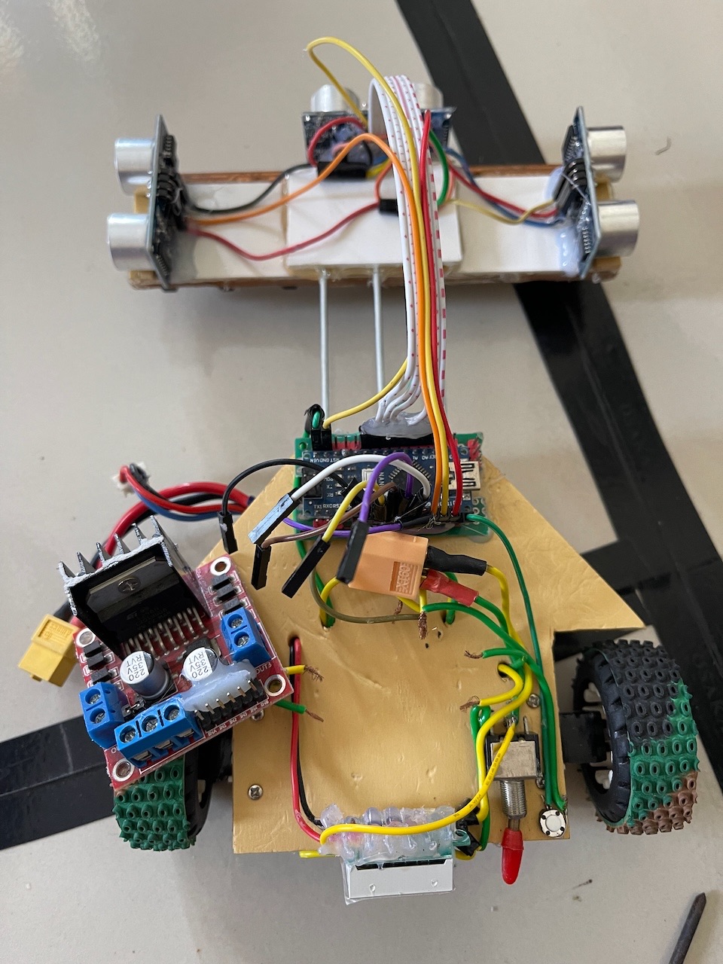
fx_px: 724
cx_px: 362
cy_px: 482
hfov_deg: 53.1
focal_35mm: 26
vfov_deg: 67.3
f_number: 1.6
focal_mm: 5.1
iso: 250
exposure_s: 1/60
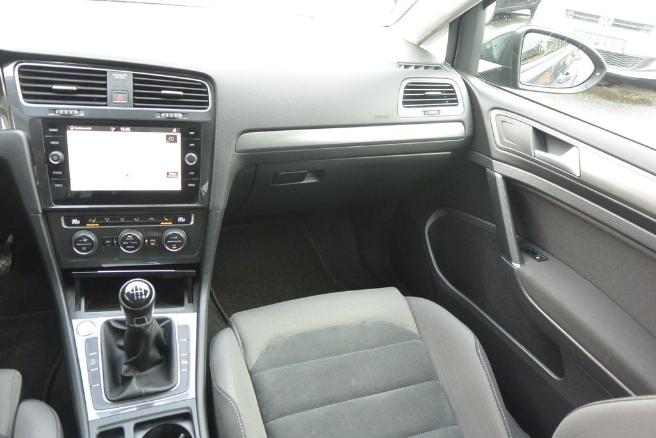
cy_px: 219
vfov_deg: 47.9
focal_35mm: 27
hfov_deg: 67.4
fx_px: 492
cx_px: 328
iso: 640
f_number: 3.5
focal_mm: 10
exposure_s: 1/60
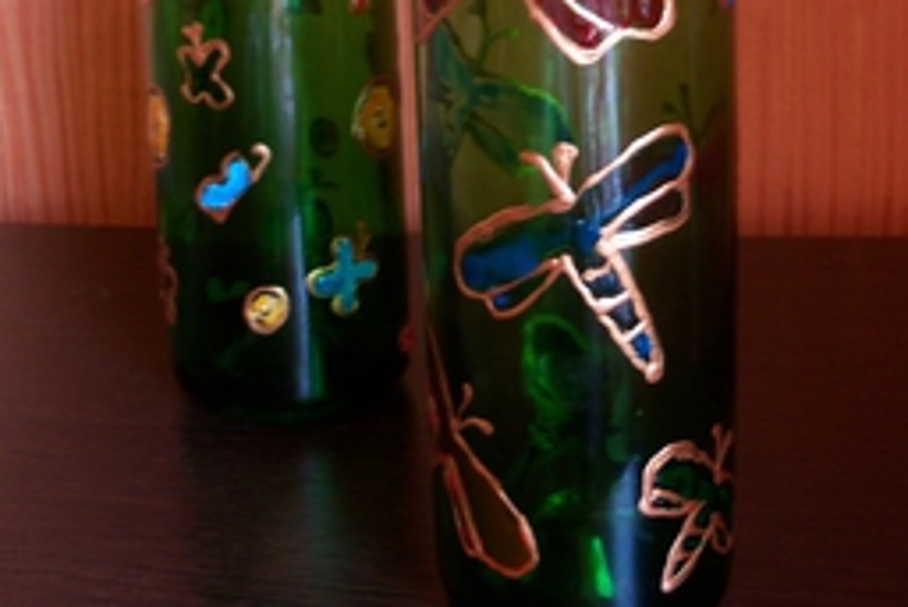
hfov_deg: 31.3
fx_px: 1615
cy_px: -32
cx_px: 362
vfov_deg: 20.4
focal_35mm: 64
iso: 100
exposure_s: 1/6
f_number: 3.5
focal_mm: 6.2
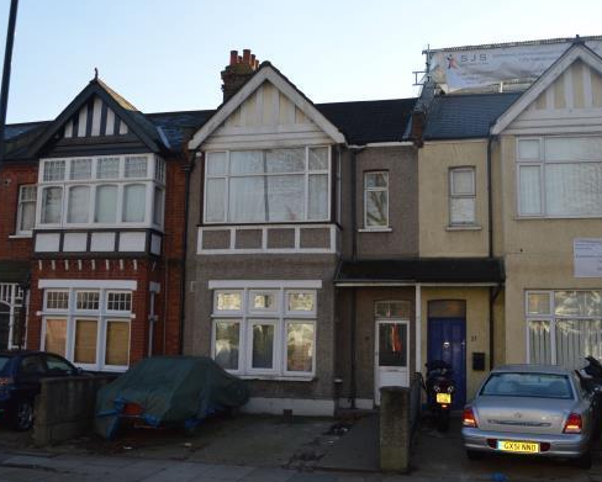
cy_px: 240
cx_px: 279
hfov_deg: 47.9
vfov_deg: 39.2
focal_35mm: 38
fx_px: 677
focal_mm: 22
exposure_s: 1/200
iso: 100
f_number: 6.3
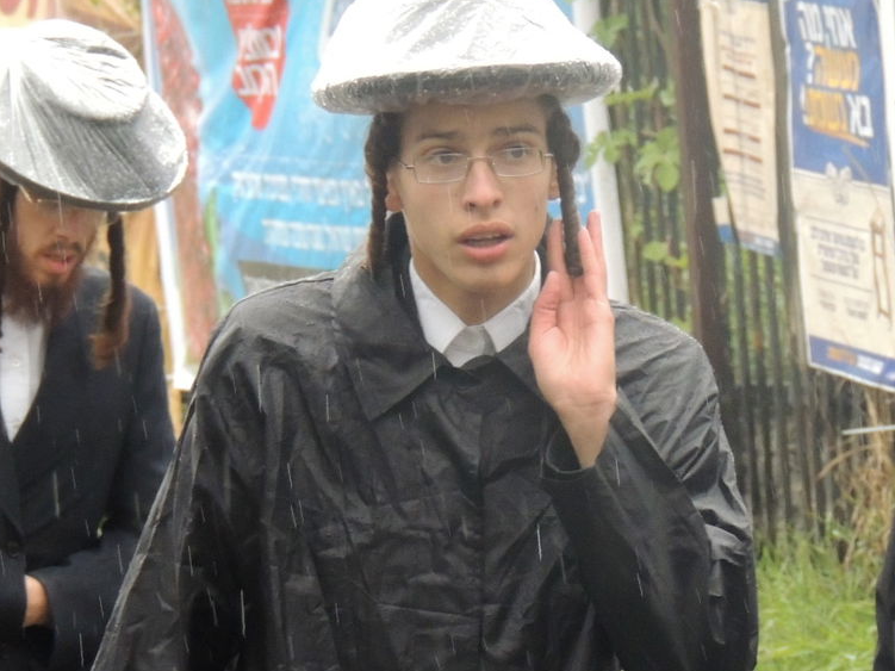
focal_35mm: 345
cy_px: 409
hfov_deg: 5.7
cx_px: 434
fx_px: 8919
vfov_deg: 4.3
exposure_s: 1/200
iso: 800
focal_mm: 33
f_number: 4.6
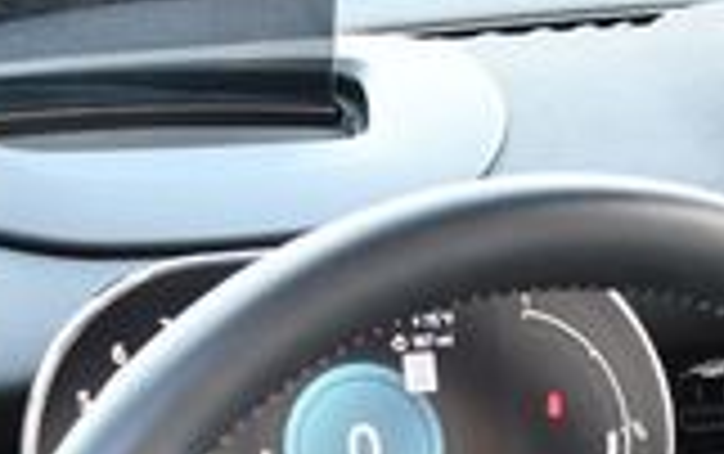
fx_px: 2884
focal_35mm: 146
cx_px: 728
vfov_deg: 8.5
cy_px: 921
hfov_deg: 14.1
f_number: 3.5
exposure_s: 1/250
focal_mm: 18
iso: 720
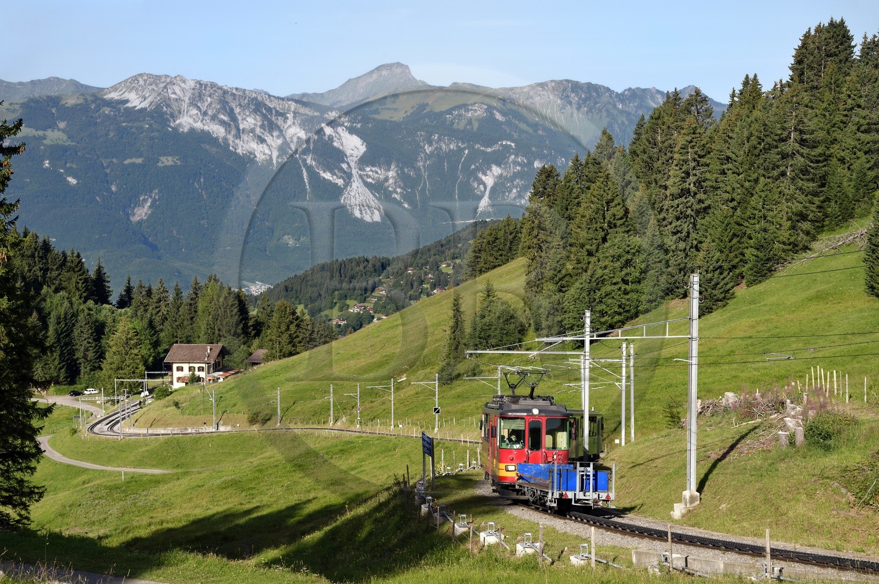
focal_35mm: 70
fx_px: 1708
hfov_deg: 28.9
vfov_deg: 19.4
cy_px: 292
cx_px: 440
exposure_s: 1/320
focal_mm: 70
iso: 200
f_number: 10
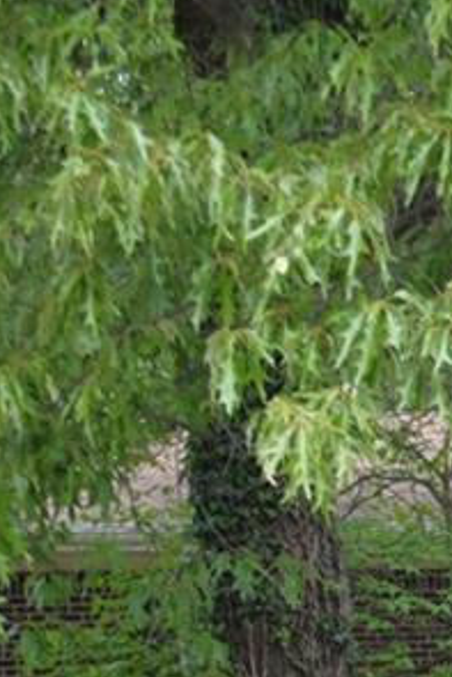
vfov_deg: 7.1
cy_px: 730
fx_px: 5393
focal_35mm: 287
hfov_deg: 4.7
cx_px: 982
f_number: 4
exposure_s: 1/250
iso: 200
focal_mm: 55
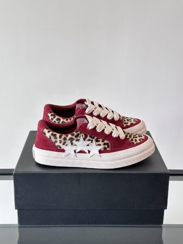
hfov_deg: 30.3
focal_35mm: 48
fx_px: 338
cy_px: 122
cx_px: 92
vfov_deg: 39.7
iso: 64
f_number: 1.78
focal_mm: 6.86
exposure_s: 1/121
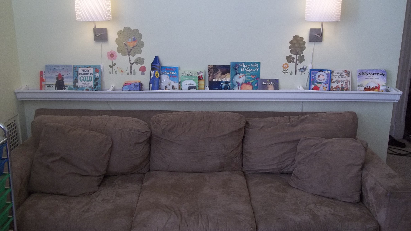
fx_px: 381
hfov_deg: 56.6
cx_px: 205
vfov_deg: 33.6
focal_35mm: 35
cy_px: 92
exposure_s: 1/30
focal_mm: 5.7
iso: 107
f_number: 2.9
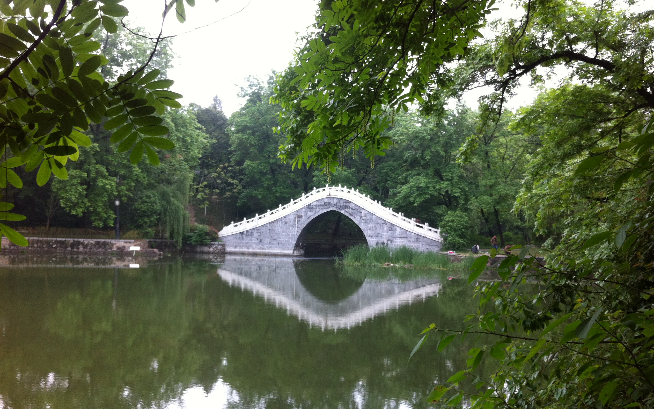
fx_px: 677
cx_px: 326
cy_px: 216
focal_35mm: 38
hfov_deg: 51.5
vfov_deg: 33.6
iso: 100
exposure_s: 1/120
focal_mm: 3.85
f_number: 2.8
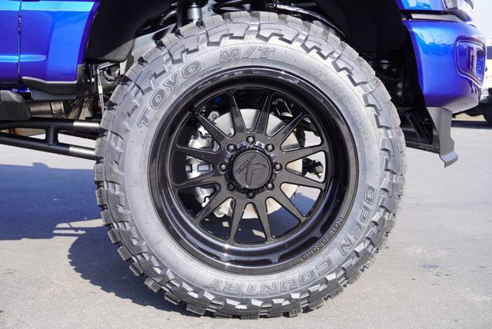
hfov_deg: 39.9
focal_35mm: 50
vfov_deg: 27.3
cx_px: 246
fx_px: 677
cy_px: 164
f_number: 7.1
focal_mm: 33
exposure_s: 1/80
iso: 100
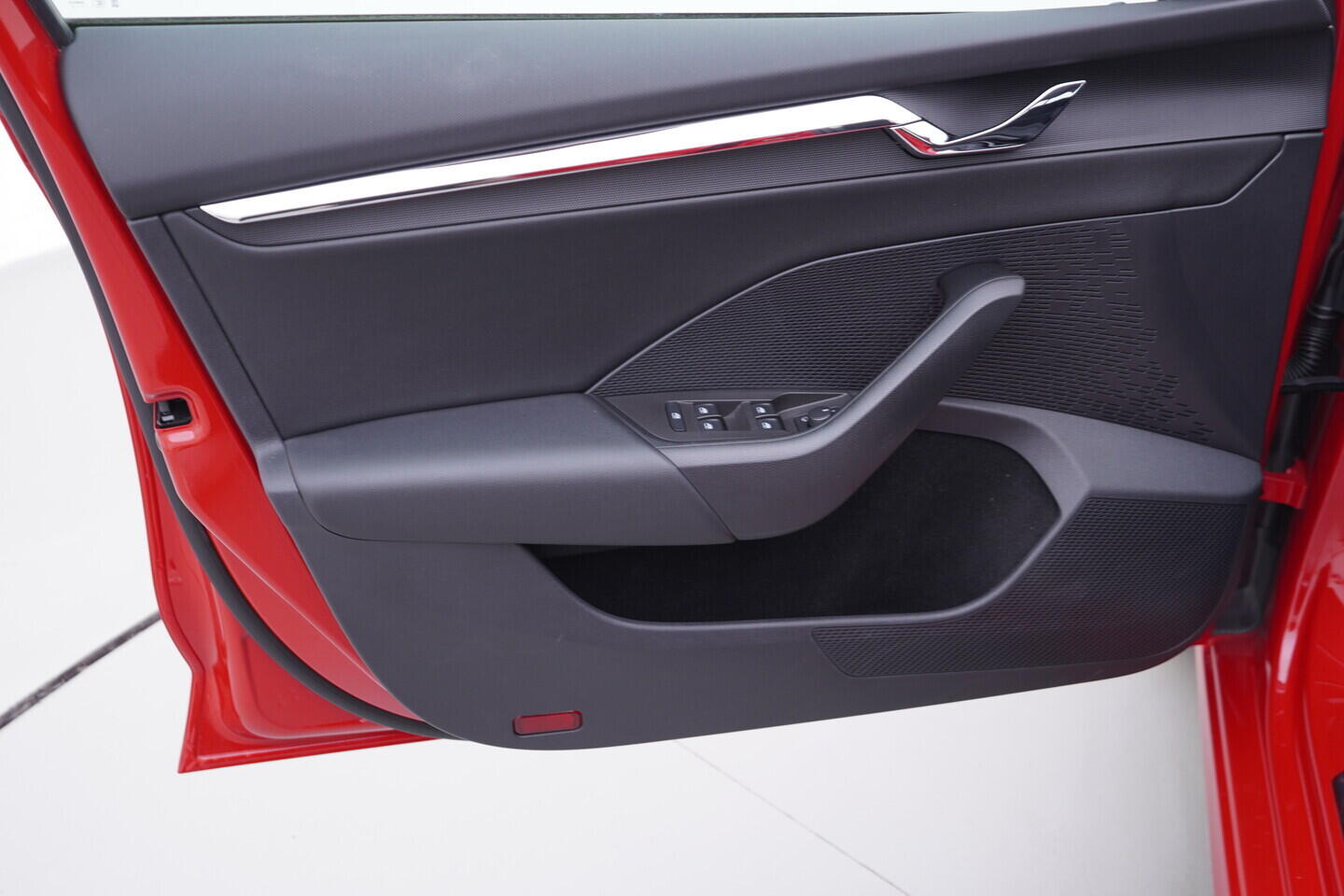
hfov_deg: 53.1
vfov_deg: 36.9
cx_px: 672
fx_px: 1344
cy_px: 448
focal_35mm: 36
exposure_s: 1/40
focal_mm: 24
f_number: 2.8
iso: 125
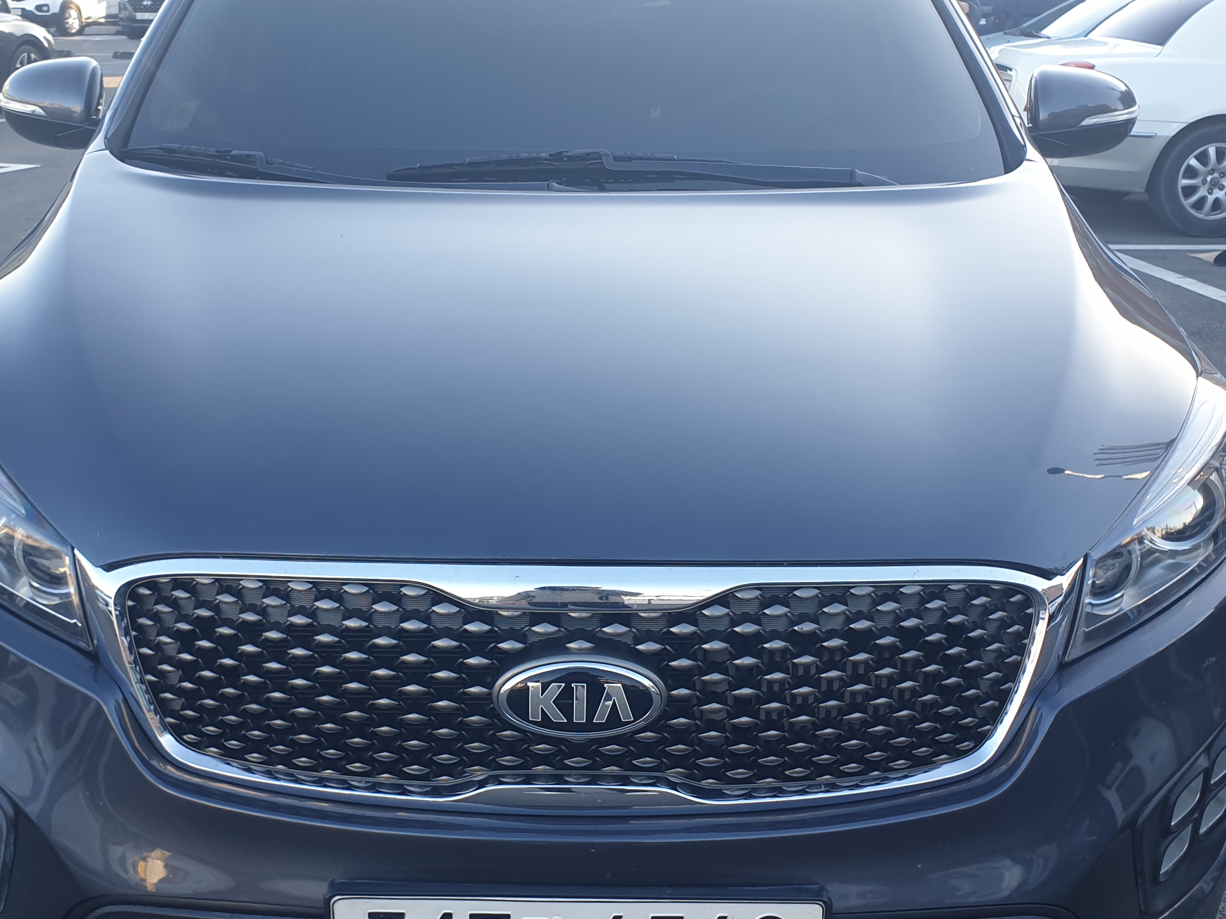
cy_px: 502
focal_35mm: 45
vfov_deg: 32.2
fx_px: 1594
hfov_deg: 42.0
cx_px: 545
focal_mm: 4.3
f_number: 2.4
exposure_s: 1/151
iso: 50
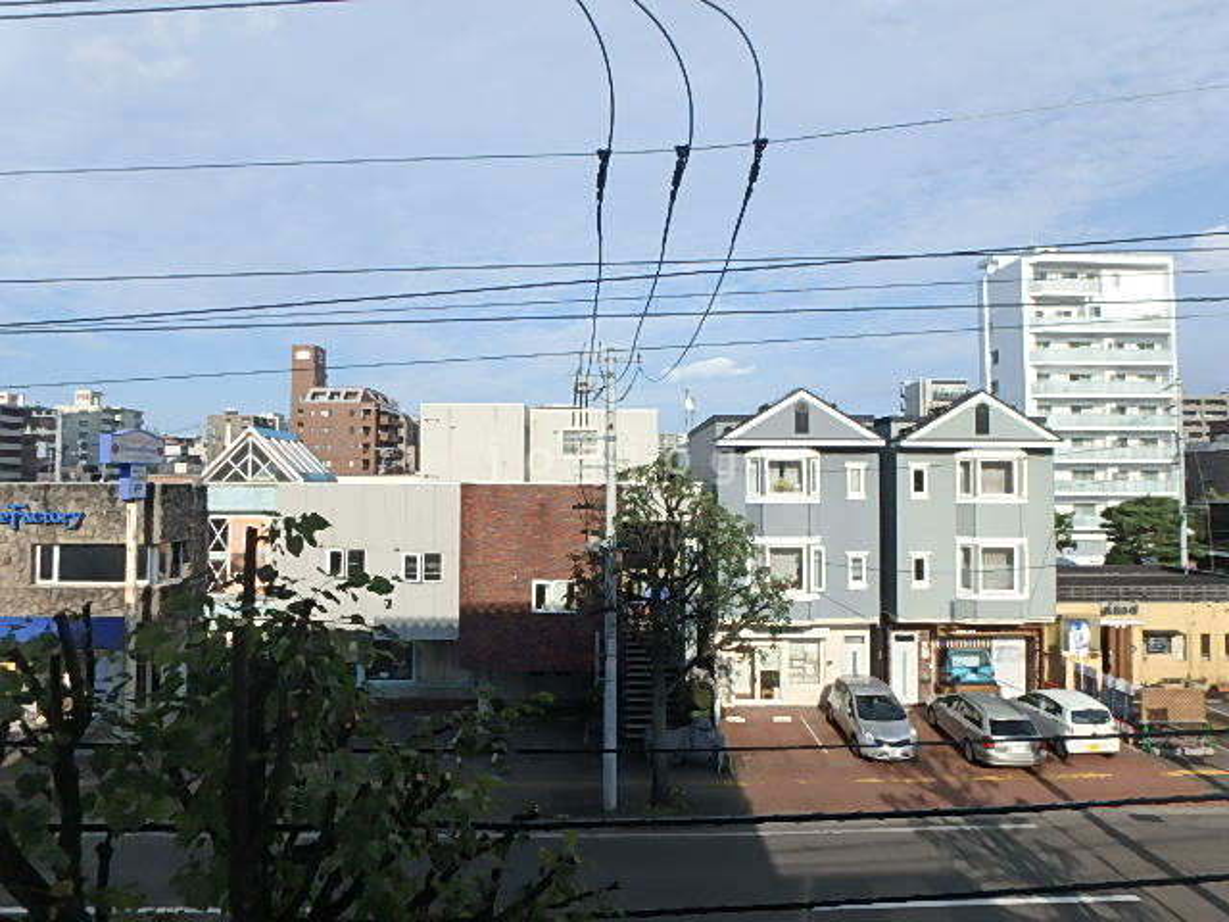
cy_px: 461
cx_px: 614
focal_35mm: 21
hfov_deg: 79.0
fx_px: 746
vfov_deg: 63.4
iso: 125
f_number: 6
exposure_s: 1/640
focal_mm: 3.7
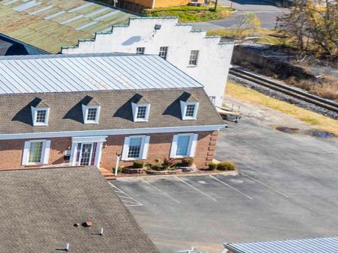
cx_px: -322
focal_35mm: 109
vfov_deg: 13.2
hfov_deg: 15.0
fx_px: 1064
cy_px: 296
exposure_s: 1/1250
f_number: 2.8
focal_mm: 12.29
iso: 130
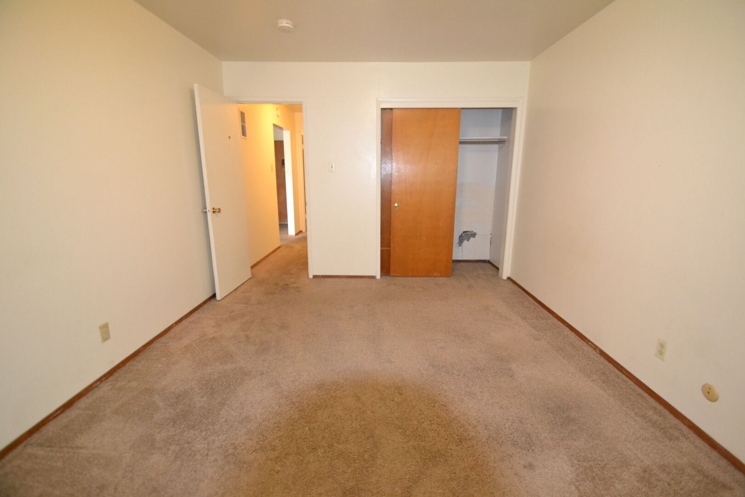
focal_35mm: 15
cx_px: 372
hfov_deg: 100.4
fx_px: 310
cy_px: 248
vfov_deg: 77.3
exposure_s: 1/60
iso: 2800
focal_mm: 10
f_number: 3.5
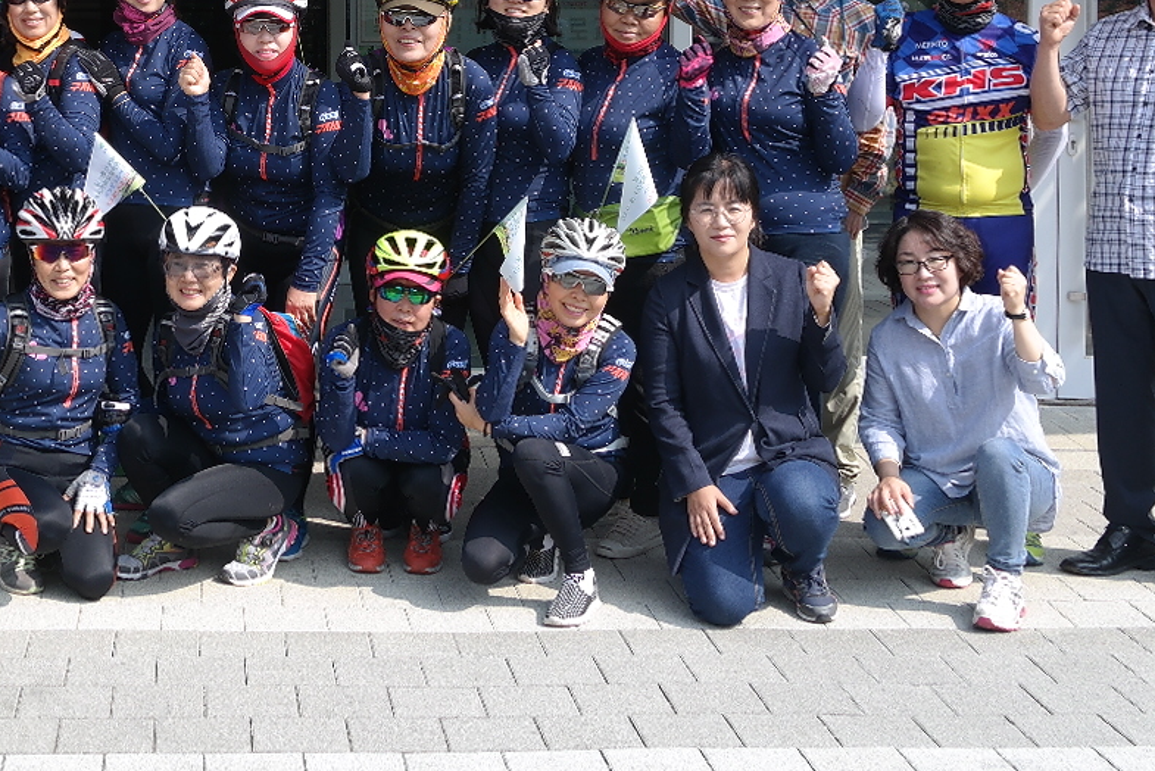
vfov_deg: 20.0
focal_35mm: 66
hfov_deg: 29.9
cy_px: -4
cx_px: 257
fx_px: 2118
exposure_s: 1/200
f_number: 5.6
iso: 100
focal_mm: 20
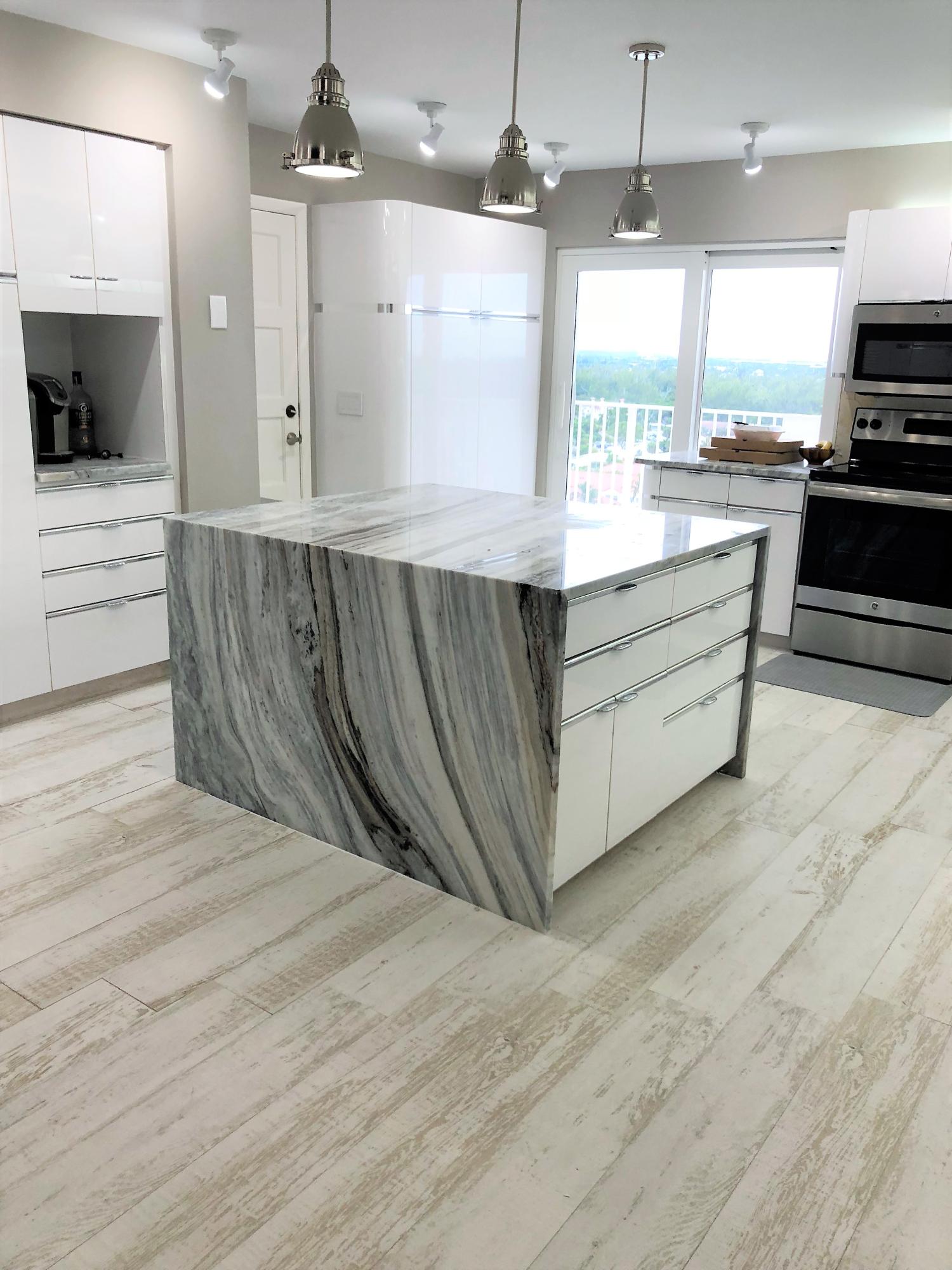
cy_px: 635
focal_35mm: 28
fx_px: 1027
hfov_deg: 49.7
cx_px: 476
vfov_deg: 63.4
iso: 20
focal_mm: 3.99
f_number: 1.8
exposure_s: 1/30
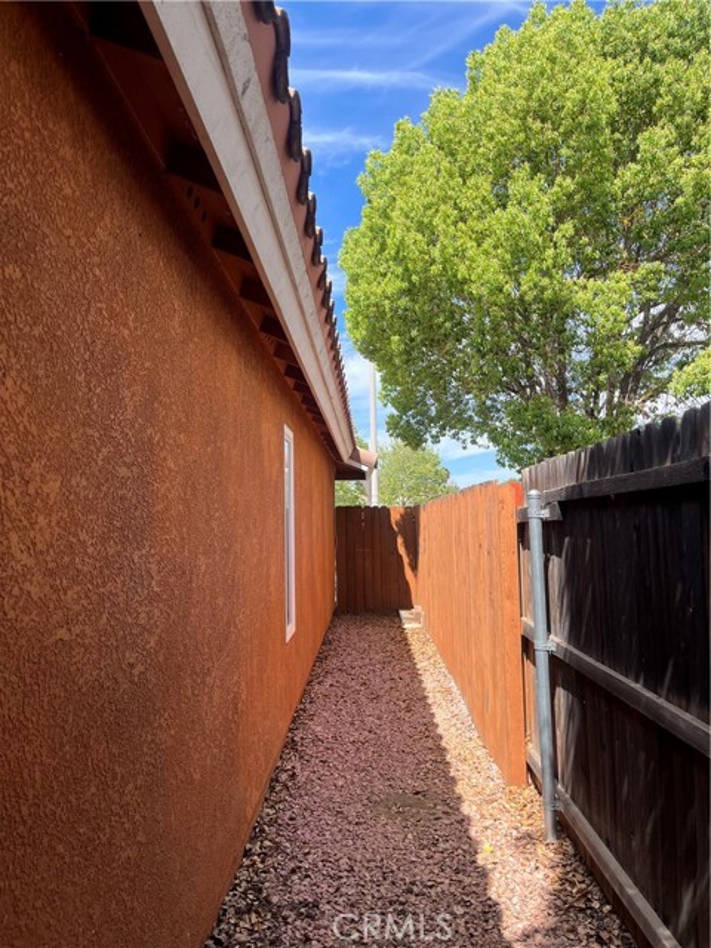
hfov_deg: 53.1
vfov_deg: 67.3
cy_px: 474
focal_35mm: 26
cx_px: 356
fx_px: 712
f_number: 1.6
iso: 50
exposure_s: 1/1106
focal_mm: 5.1
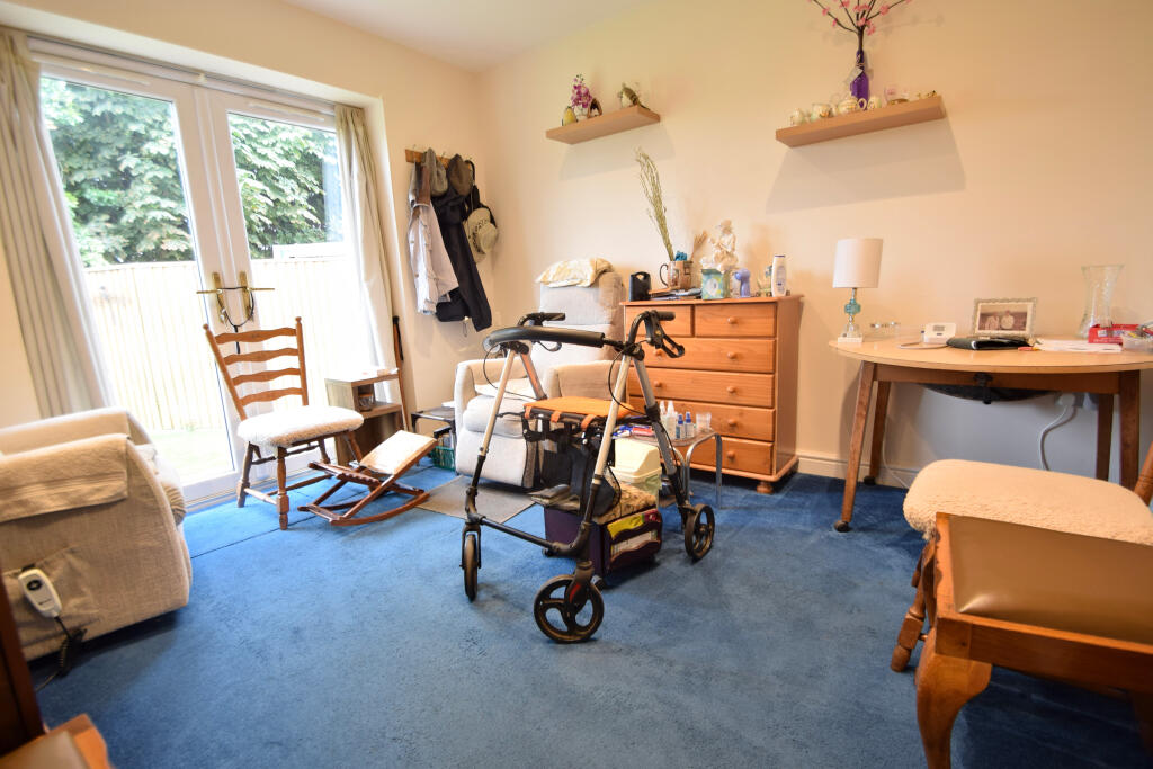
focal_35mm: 15
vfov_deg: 77.3
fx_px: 480
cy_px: 384
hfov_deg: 100.4
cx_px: 576
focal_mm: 10
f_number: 4.5
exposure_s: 1/15
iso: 280
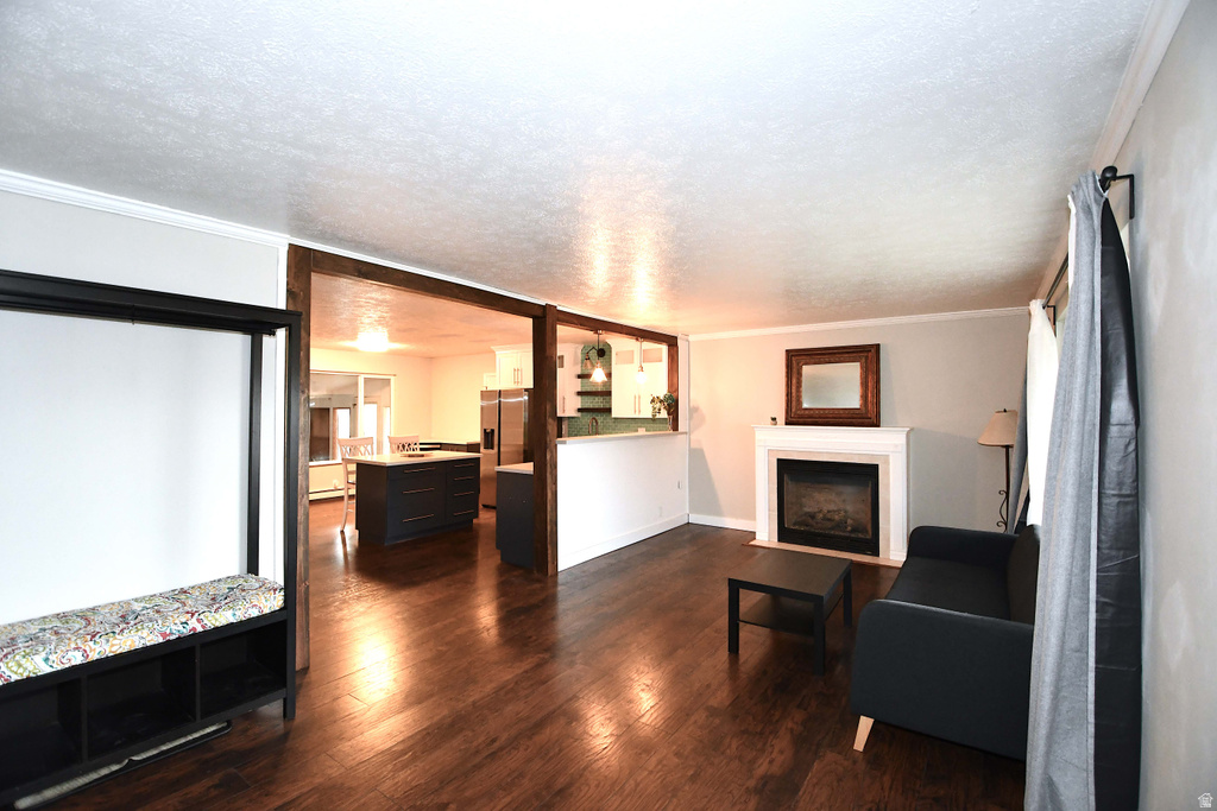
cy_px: 406
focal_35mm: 15
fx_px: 507
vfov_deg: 77.3
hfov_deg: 100.4
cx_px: 608
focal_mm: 10
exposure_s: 1/60
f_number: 4
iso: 2800
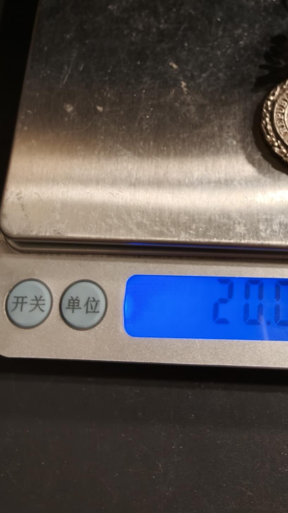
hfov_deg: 36.4
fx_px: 421
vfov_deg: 62.6
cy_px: 244
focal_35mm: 31
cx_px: 232
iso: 160
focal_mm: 2.32
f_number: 2
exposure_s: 1/88.5
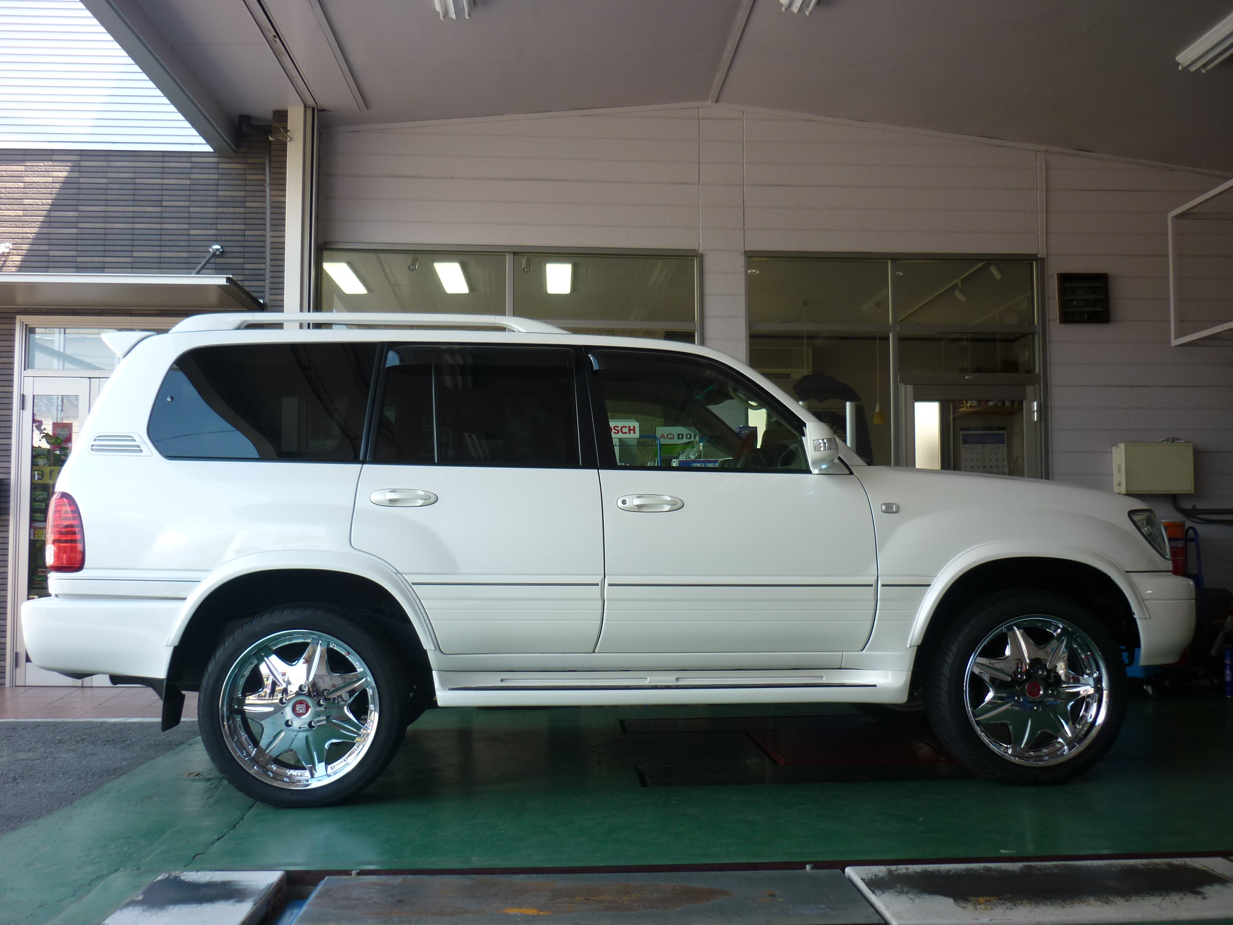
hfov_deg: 55.4
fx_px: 1175
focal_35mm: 33
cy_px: 462
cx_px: 616
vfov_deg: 42.9
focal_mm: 5.5
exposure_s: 1/125
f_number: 2.8
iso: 80
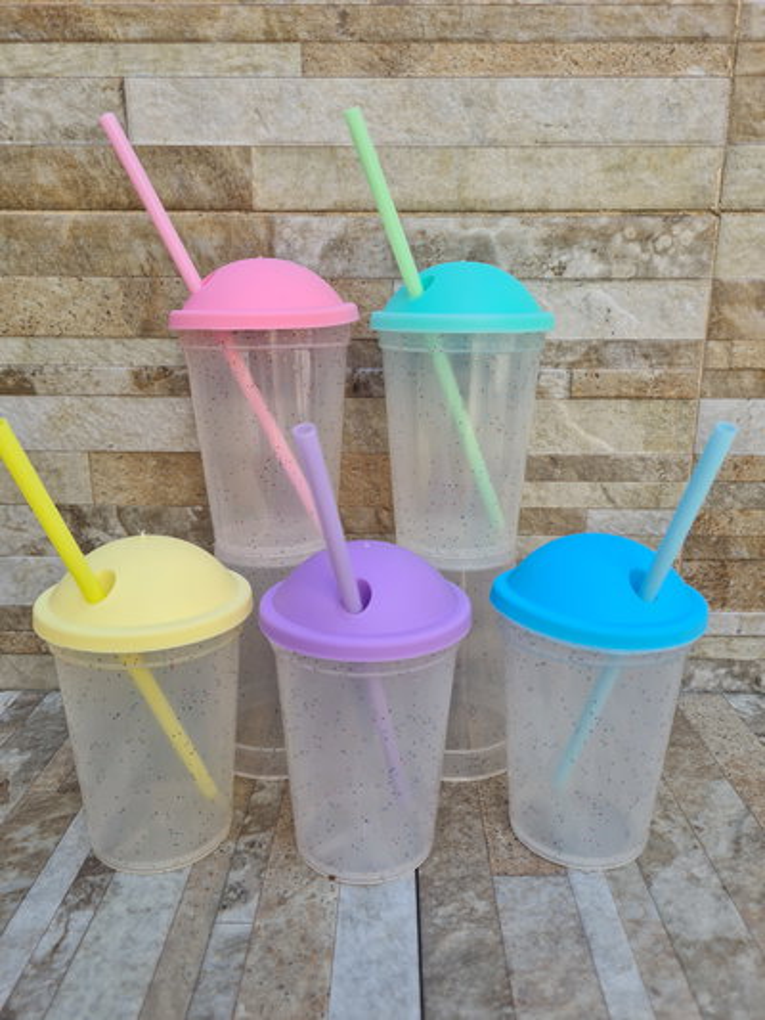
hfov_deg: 53.1
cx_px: 382
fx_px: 766
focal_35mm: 26
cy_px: 510
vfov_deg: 67.3
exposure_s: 1/622
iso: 50
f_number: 1.8
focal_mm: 5.4
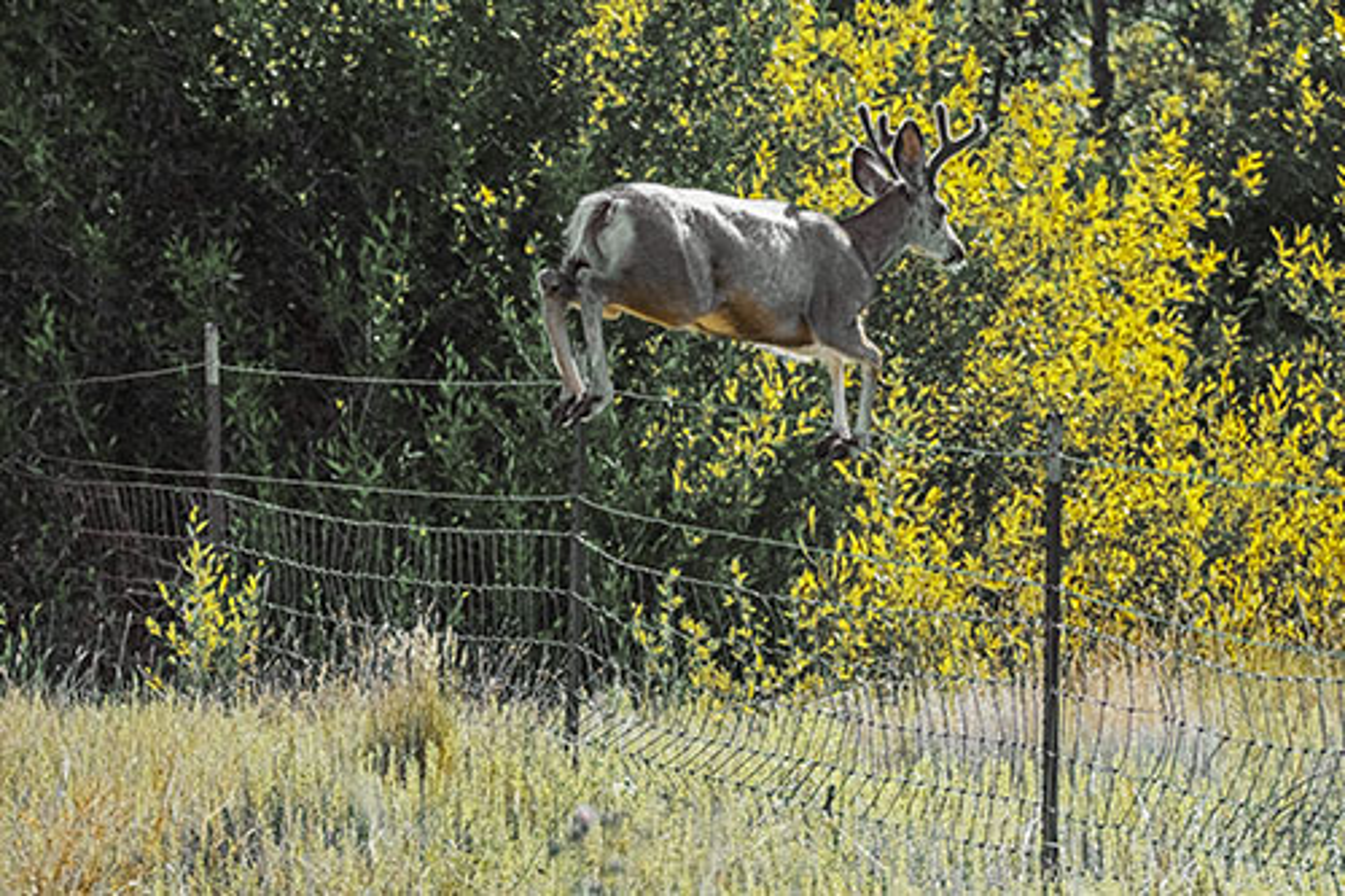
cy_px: 448
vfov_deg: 4.6
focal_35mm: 300
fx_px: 11204
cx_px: 672
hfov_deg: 6.9
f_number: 10
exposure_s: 1/1600
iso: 2500
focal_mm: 300
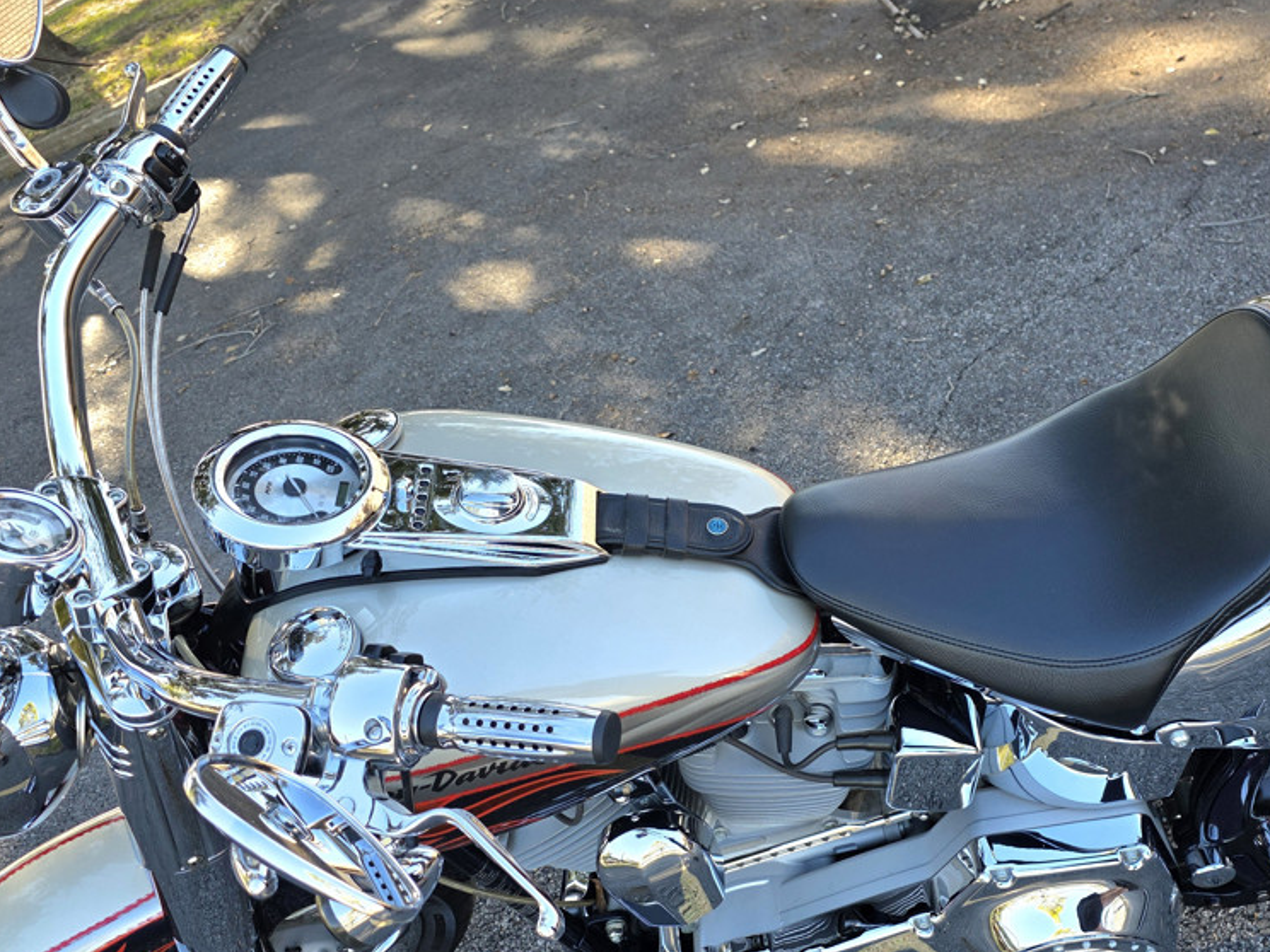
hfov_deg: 54.5
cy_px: 568
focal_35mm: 33
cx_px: 824
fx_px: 1211
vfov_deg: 42.8
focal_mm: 6.3
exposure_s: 1/370
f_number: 1.7
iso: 50
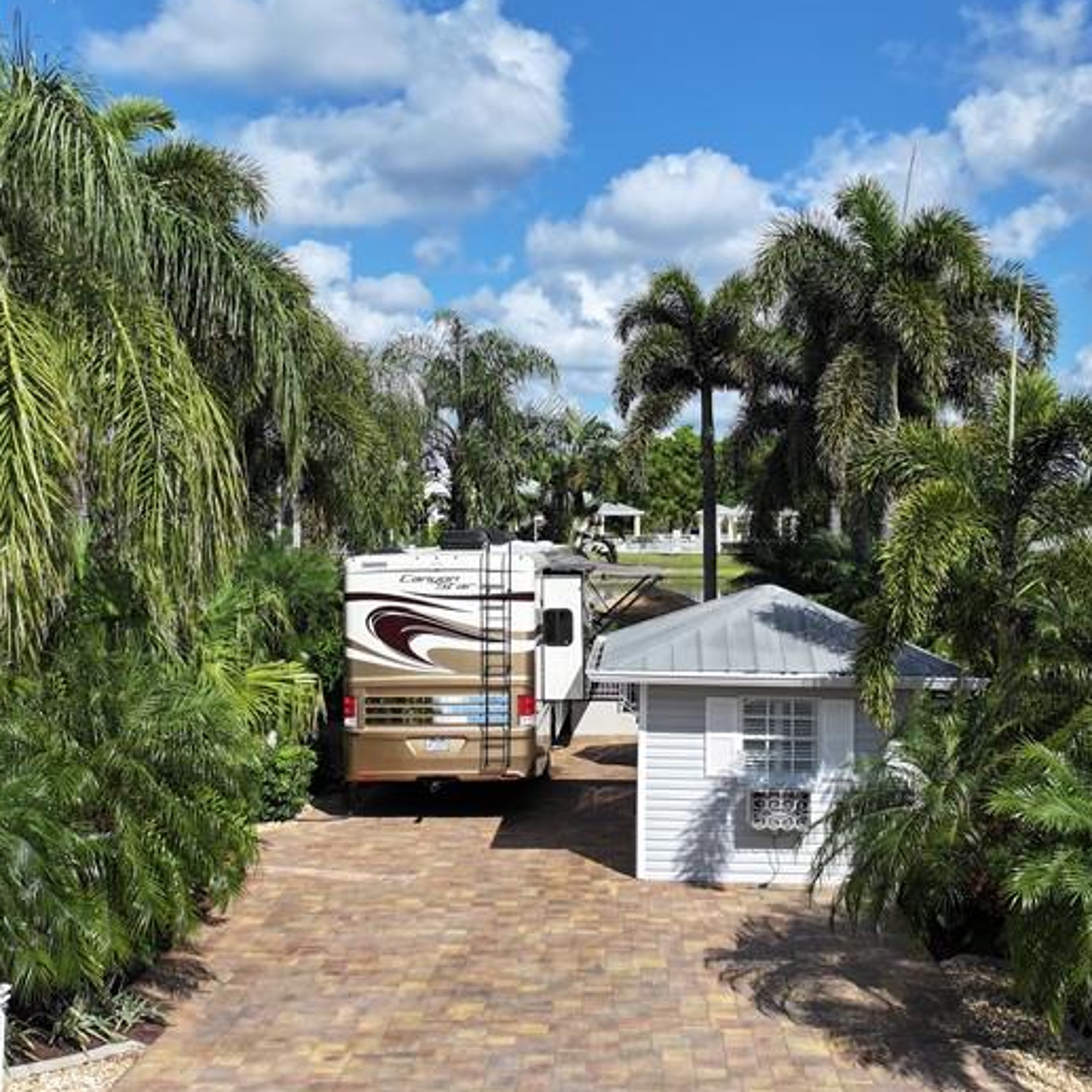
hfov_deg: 40.0
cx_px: 585
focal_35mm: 42
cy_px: 493
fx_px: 1499
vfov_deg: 40.0
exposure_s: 1/2000
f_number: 2.8
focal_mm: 12.29
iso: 100
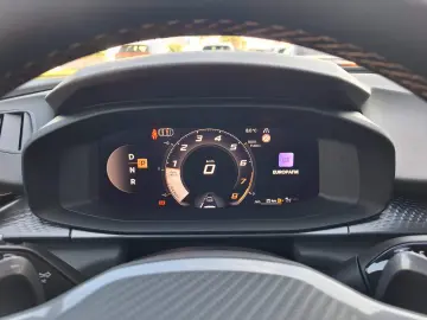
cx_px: 214
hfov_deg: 73.9
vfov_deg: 58.9
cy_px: 160
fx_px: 284
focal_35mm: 23
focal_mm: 5.54
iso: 200
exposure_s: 1/100
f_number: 1.8
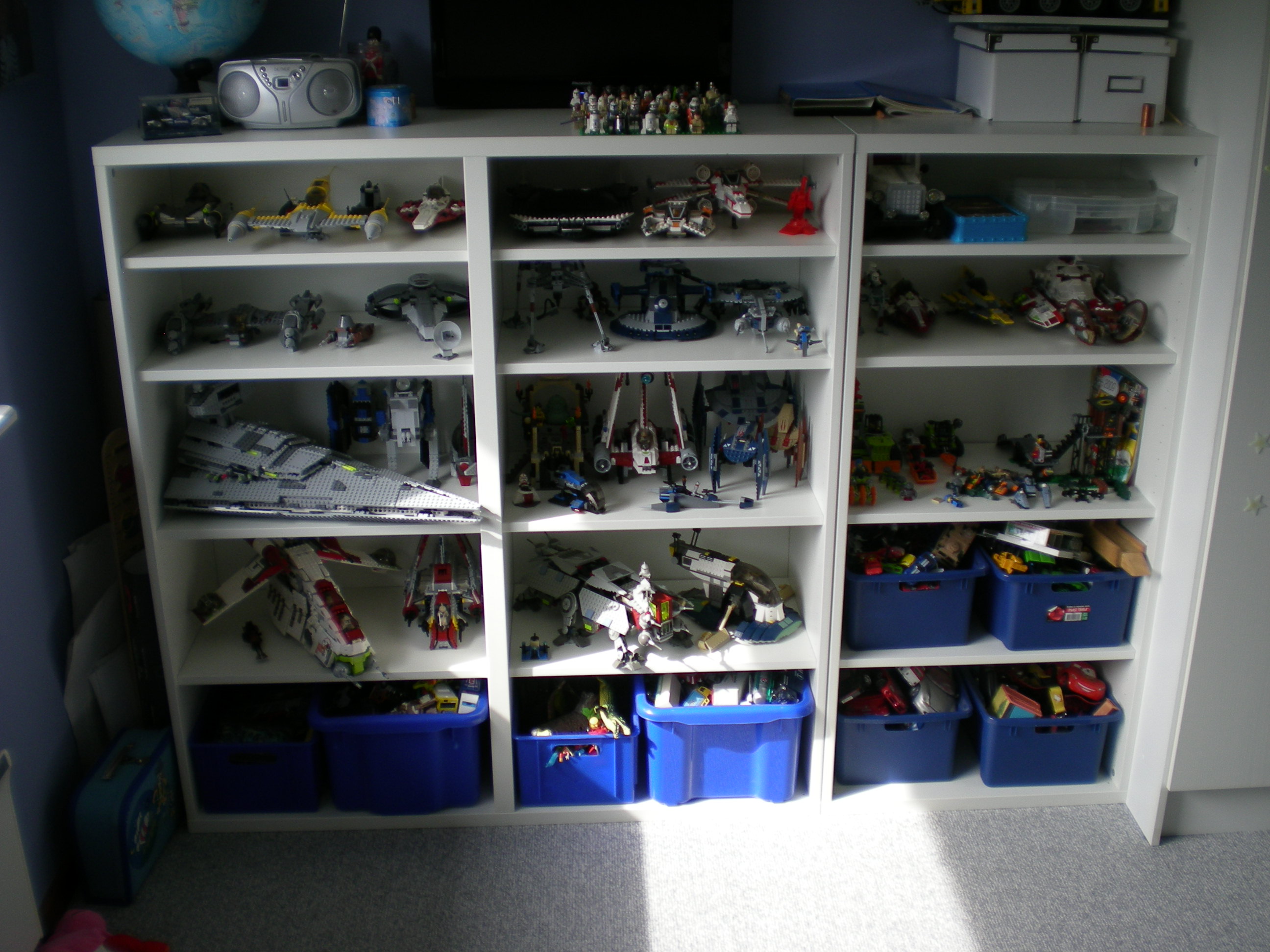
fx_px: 1394
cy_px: 476
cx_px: 635
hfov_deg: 49.0
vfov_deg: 37.7
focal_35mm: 38
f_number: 3.1
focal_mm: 6.3
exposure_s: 1/85.1
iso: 50
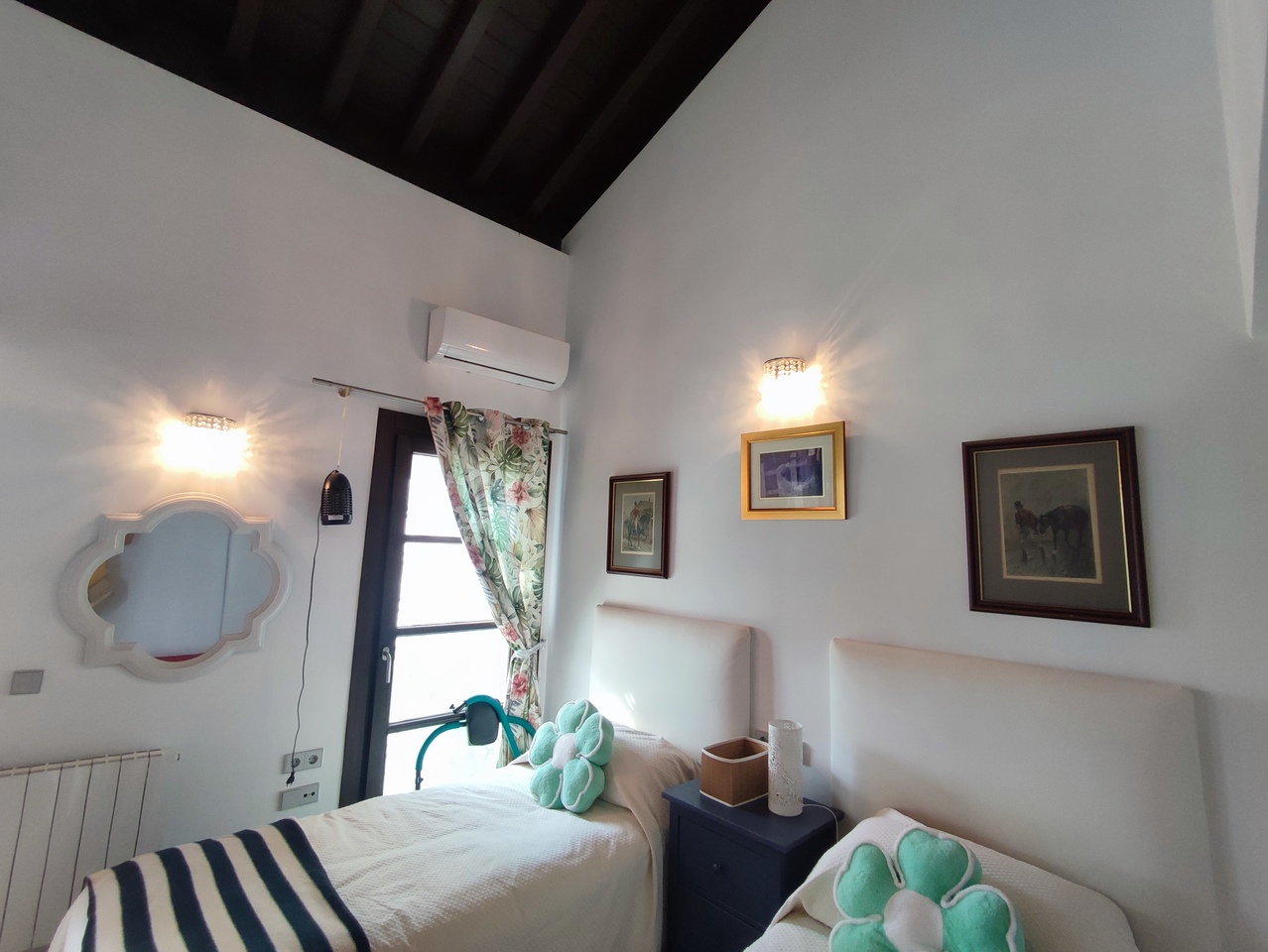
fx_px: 586
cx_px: 634
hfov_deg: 94.5
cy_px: 476
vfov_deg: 78.2
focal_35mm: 16
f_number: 2.2
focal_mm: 1.65
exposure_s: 1/100
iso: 185
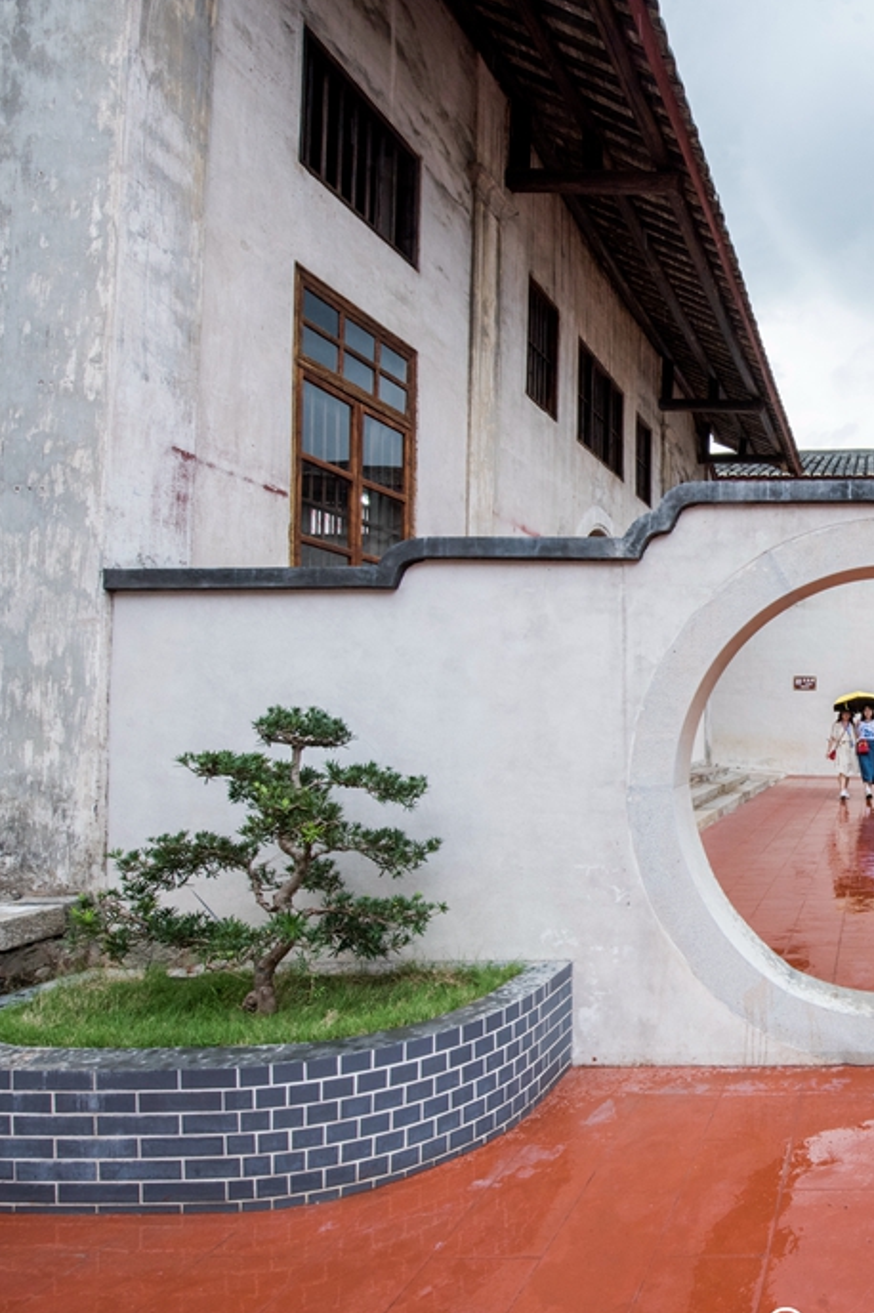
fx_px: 802
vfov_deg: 78.6
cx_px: 901
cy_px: 682
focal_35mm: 22
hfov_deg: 46.4
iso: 800
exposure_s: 1/125
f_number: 11
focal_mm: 14
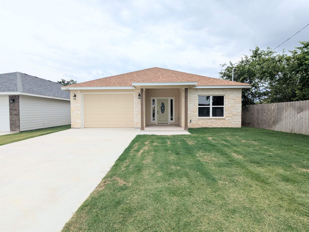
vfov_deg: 78.1
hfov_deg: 94.5
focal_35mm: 16
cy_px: 116
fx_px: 143
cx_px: 154
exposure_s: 1/1256
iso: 50
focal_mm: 2.35
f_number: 2.2
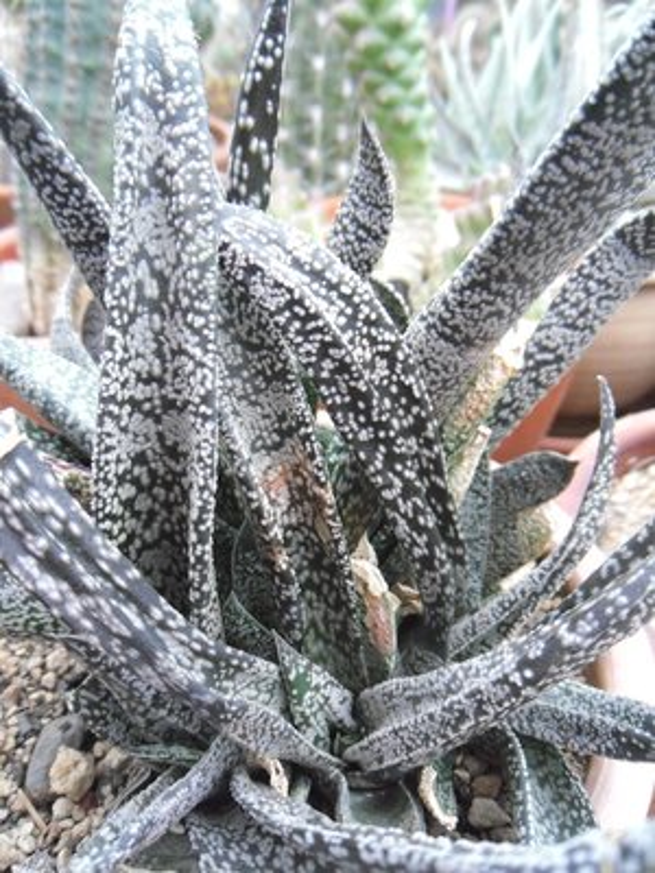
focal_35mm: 28
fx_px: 706
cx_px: 328
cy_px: 436
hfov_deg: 49.7
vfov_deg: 63.4
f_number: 3.4
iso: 400
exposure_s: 1/45
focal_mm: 5.1
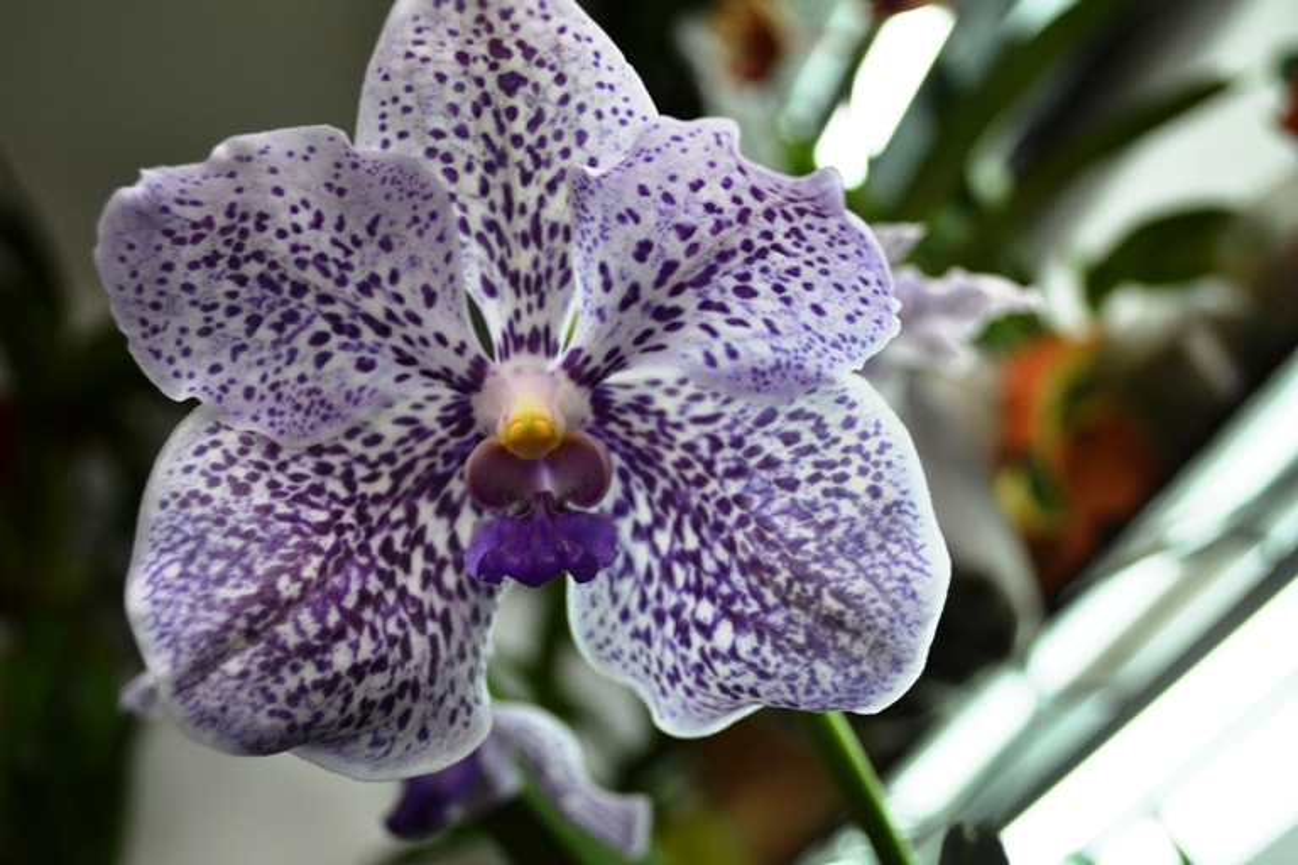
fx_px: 1406
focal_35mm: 39
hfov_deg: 49.6
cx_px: 649
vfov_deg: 34.2
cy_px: 432
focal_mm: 26
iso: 400
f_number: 4.5
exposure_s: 1/80
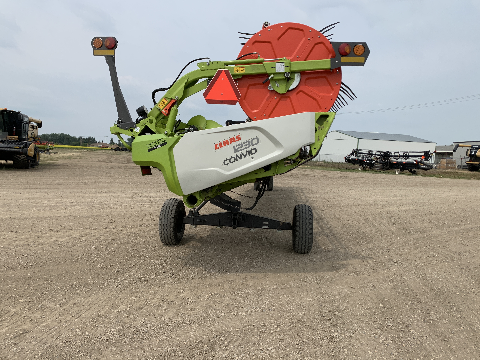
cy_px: 180
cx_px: 240
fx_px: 361
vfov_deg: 53.1
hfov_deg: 67.3
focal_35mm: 26
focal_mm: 4.25
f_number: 1.8
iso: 25
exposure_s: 1/3086
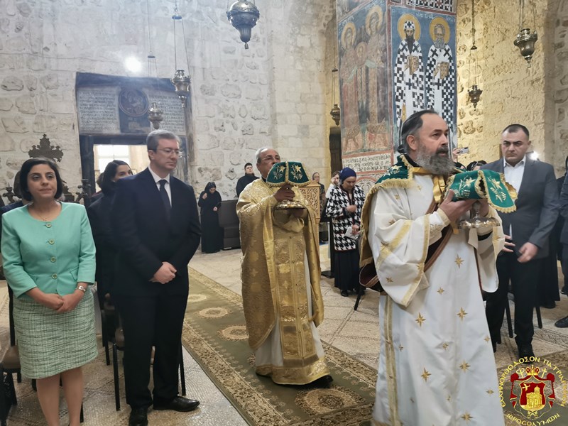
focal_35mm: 27
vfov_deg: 51.4
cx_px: 284
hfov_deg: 65.3
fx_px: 443
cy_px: 213
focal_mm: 5.56
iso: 400
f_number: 1.6
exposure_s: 1/33.3
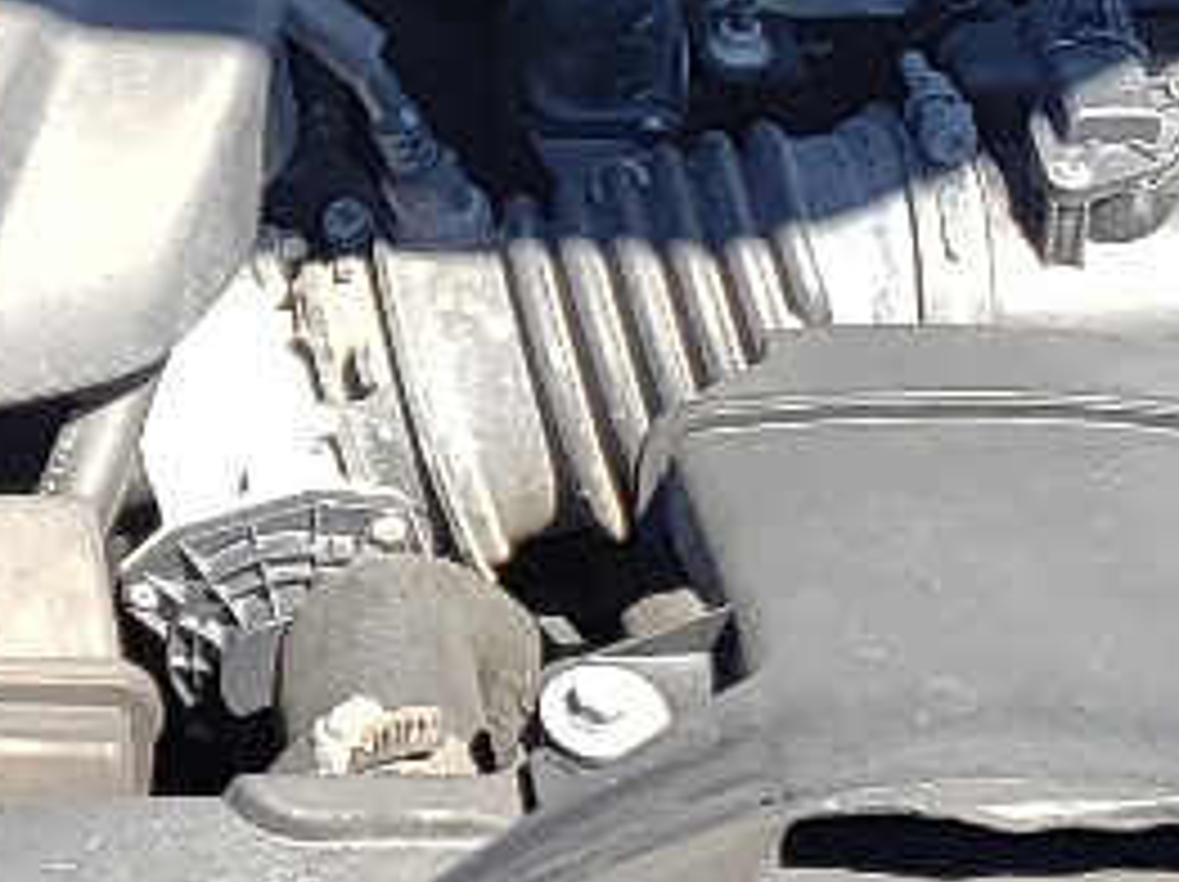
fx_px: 5410
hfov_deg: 12.2
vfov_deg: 9.3
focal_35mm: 159
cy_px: -14
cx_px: -176
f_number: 1.5
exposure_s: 1/500
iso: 50
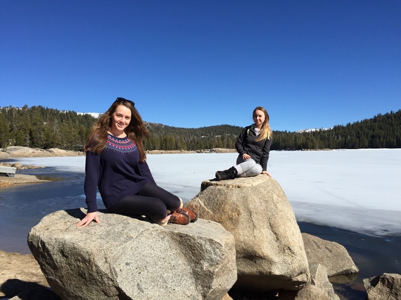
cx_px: 200
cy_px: 150
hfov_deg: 61.7
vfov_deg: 48.2
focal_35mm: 29
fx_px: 336
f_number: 2.2
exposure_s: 1/3049
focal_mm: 4.15
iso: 32
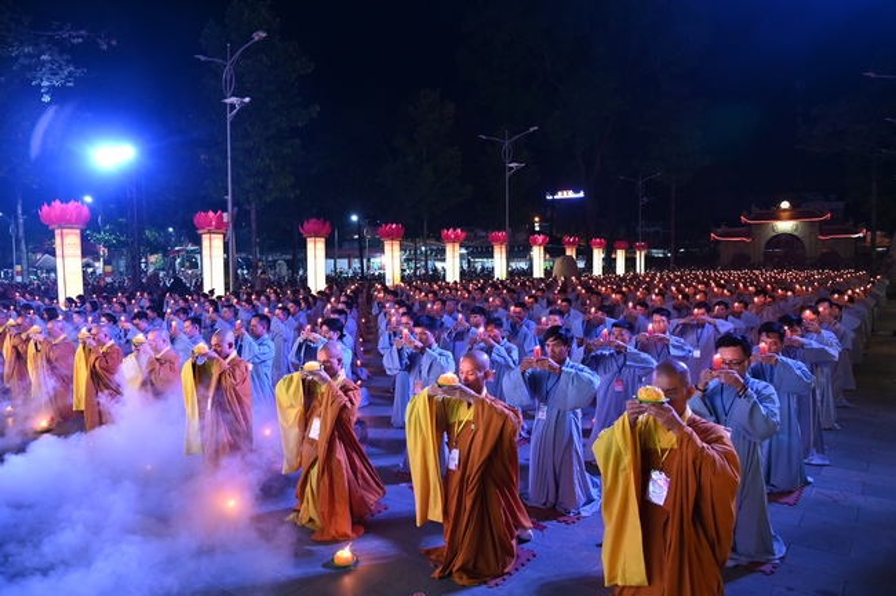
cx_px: 448
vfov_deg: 53.0
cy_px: 298
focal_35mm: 24
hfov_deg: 73.8
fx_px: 597
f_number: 4
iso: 4000
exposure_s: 1/60
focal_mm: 24
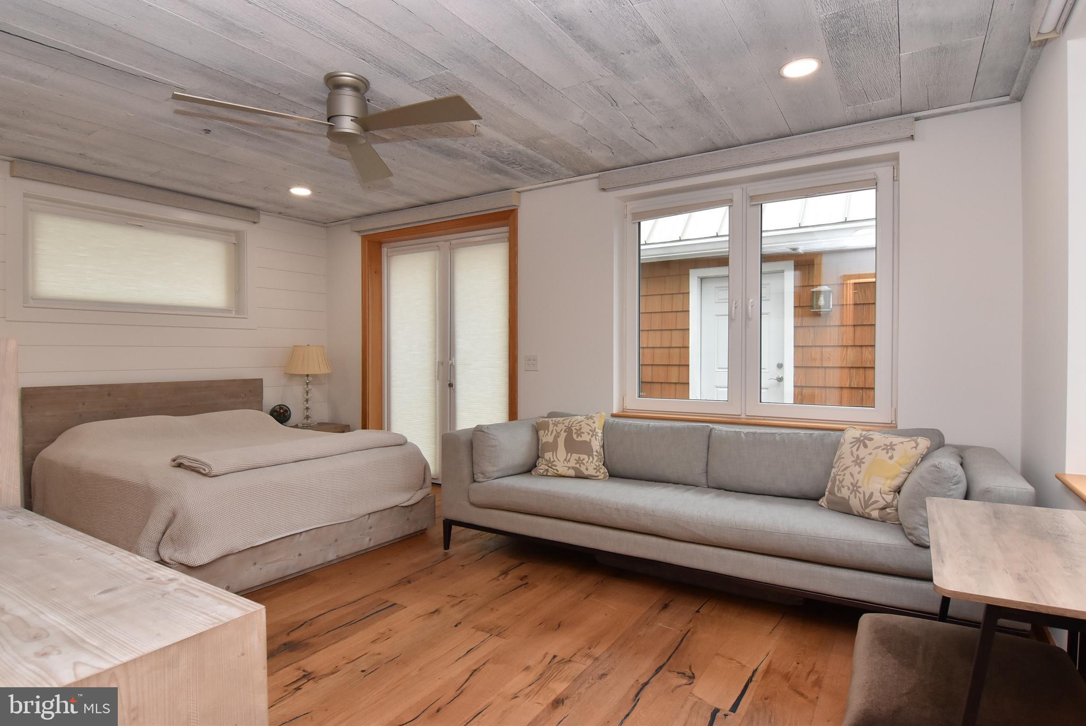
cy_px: 363
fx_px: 543
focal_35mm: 18
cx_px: 543
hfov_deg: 90.0
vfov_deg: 67.5
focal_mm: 12
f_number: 9
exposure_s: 1/80
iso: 800
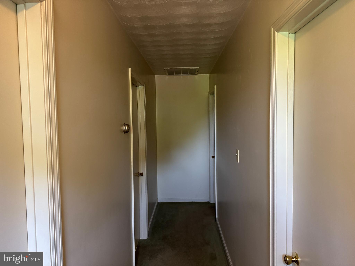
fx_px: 246
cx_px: 178
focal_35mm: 24
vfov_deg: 56.8
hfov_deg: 71.6
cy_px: 133
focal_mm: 6.76
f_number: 1.78
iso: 400
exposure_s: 1/60
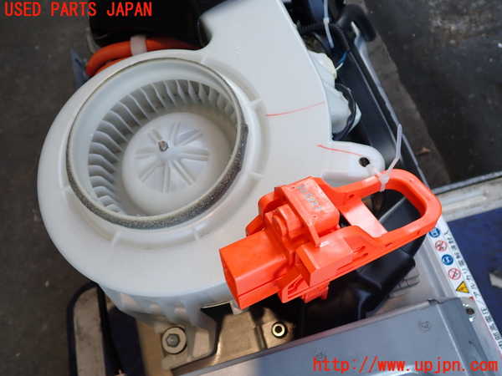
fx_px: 435
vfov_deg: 46.8
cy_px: 188
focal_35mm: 30
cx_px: 251
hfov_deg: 60.0
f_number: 2.3
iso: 160
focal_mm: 5.4
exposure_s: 1/125
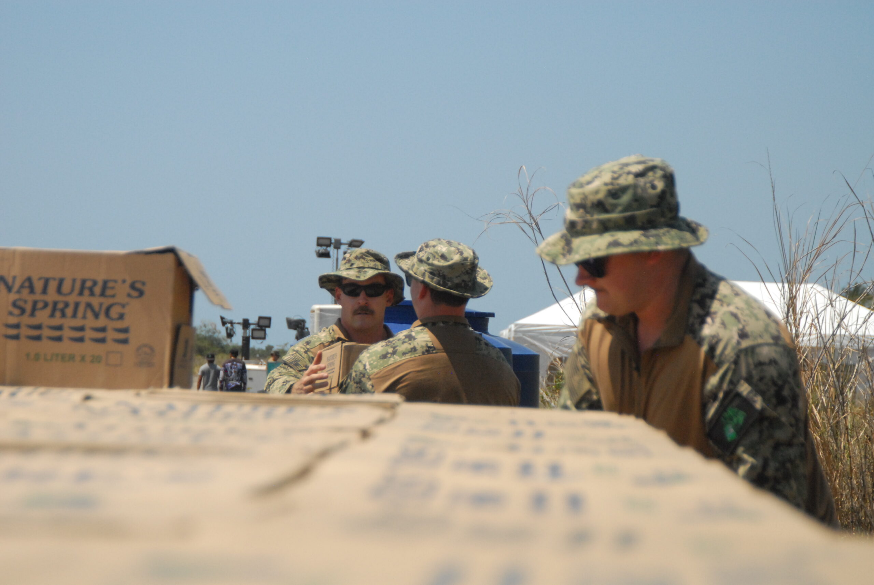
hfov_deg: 19.4
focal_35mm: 105
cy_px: 292
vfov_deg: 13.1
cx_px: 437
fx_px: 2552
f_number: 5.3
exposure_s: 1/4000
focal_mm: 70
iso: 800
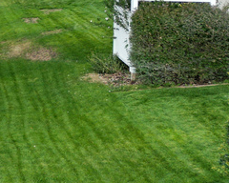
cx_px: -246
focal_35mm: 100
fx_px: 678
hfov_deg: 15.1
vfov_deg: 15.1
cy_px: -5
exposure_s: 1/500
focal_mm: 6.72
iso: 100
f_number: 1.7
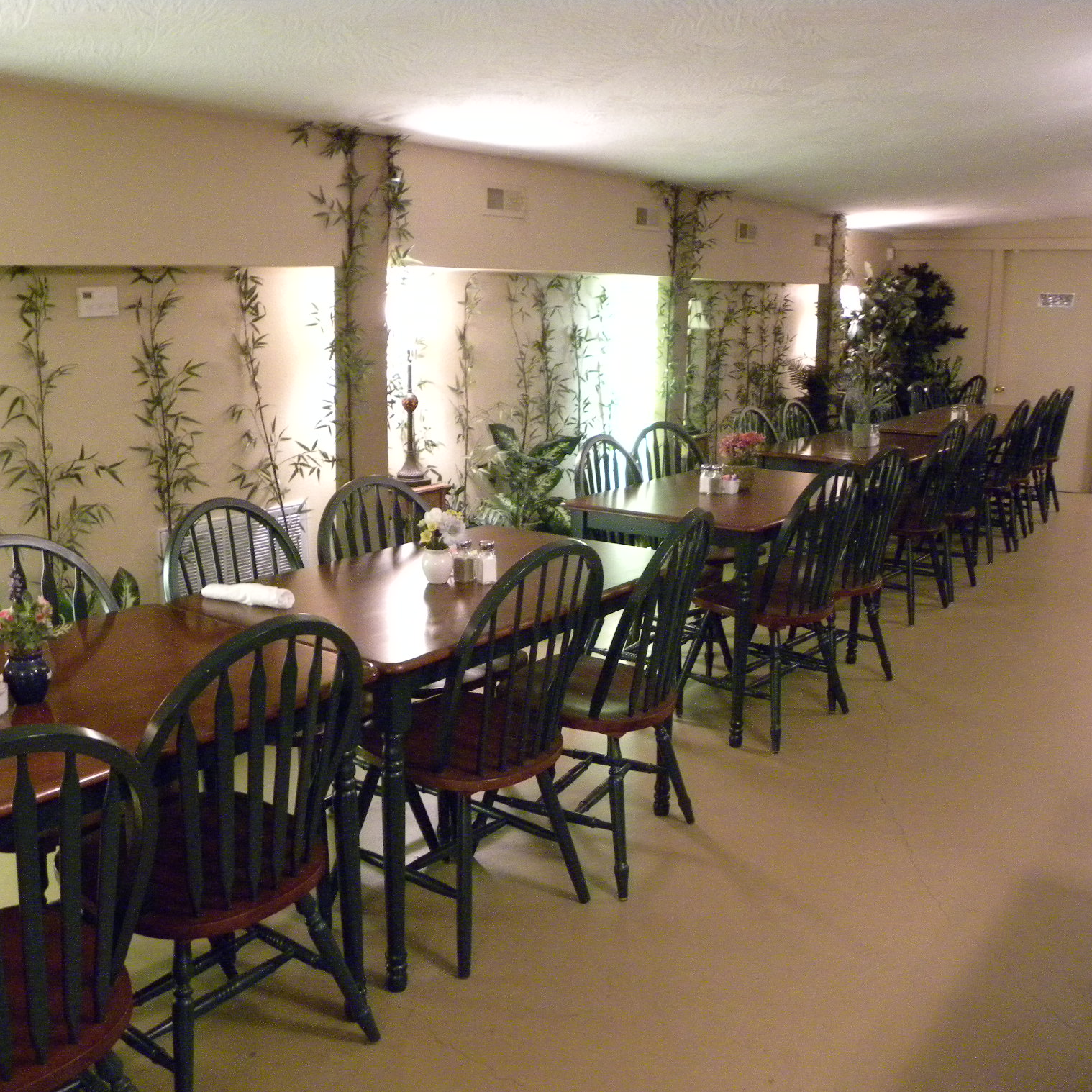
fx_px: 1106
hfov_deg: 52.5
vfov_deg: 52.5
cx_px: 517
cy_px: 550
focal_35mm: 31
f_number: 2.8
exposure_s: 1/9.6
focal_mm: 4.6
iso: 514
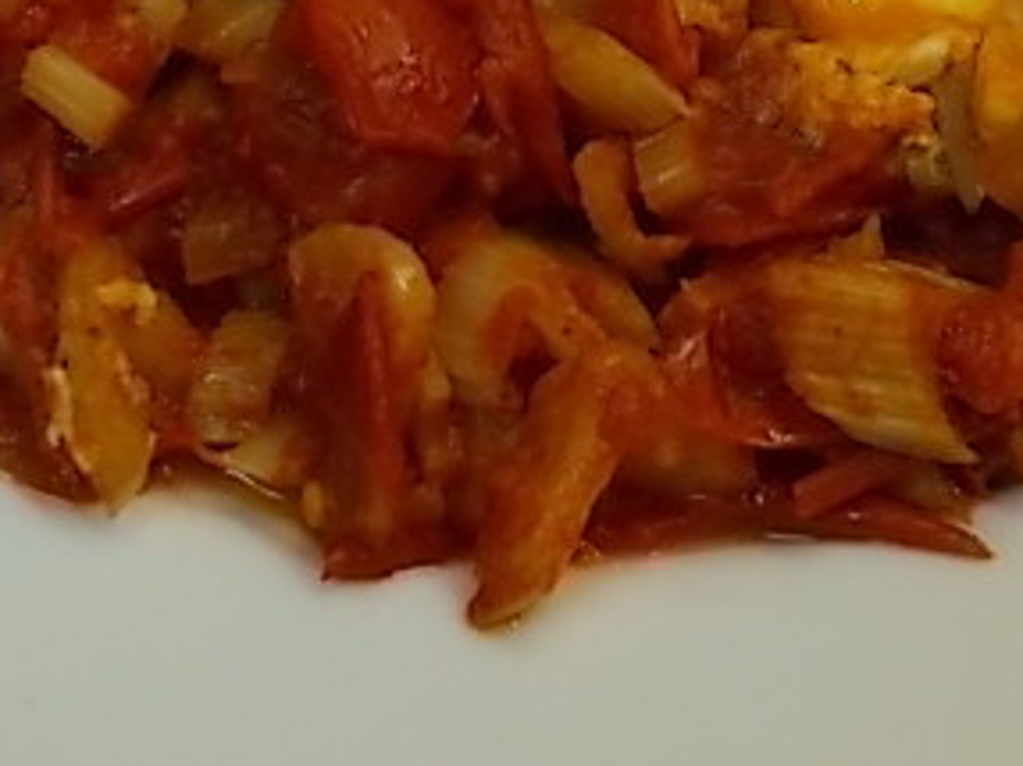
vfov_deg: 20.9
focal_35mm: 67
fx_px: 1979
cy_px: -71
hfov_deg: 29.0
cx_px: 563
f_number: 3.4
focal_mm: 5.3
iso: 80
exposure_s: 1/40
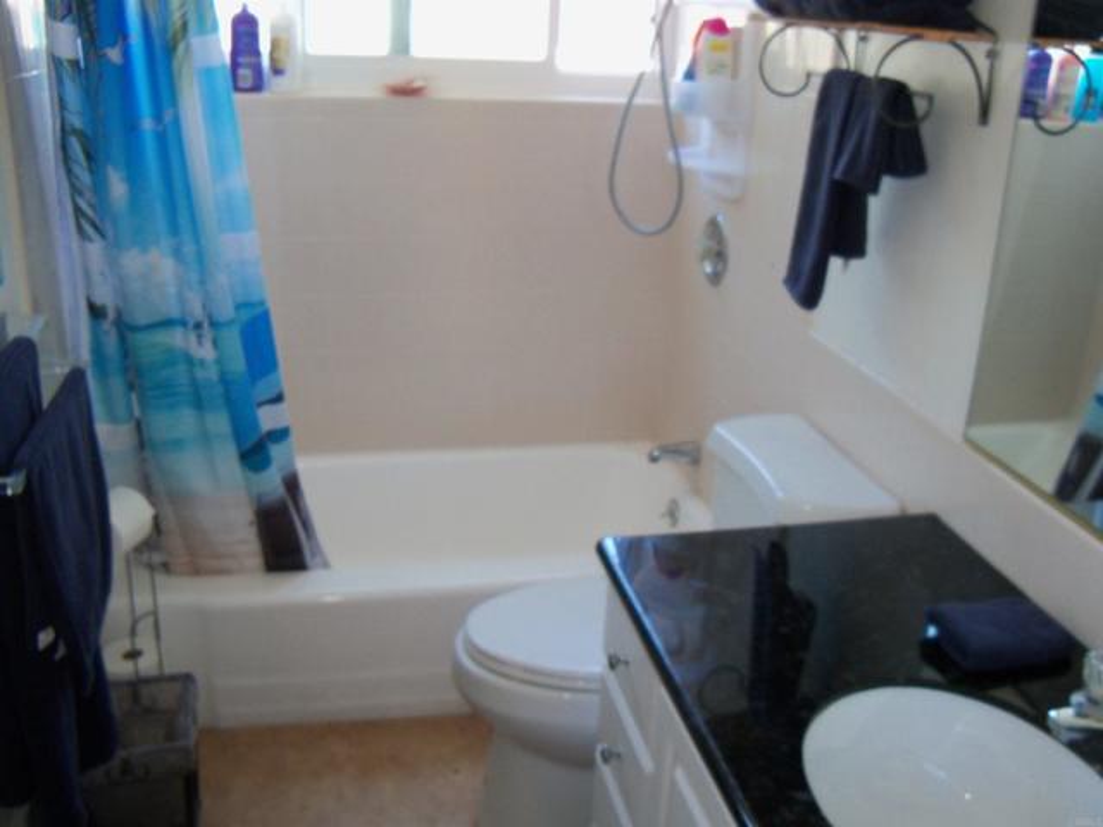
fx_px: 1115
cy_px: 414
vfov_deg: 40.7
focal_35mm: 35
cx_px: 552
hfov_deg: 52.6
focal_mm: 6.2
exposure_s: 1/30
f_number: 3.5
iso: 200
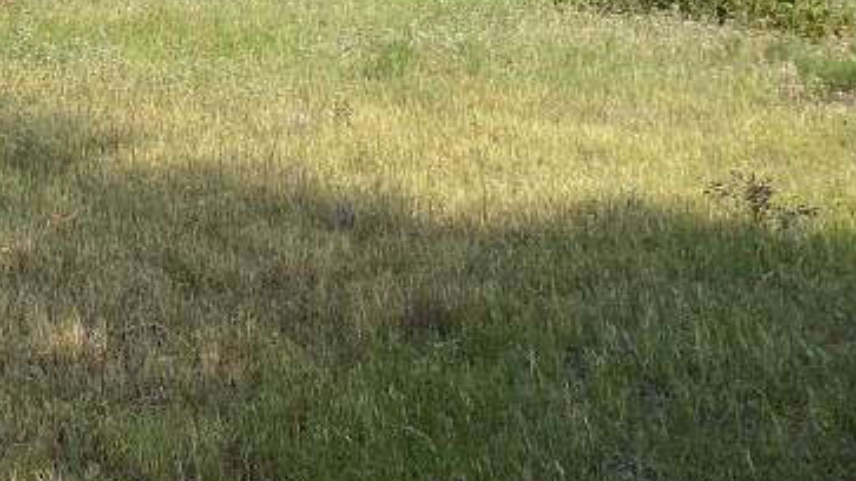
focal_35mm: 80
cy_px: -240
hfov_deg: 24.6
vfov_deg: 14.1
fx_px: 1815
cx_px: -99
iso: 32
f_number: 1.8
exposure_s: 1/2358
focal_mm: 4.25
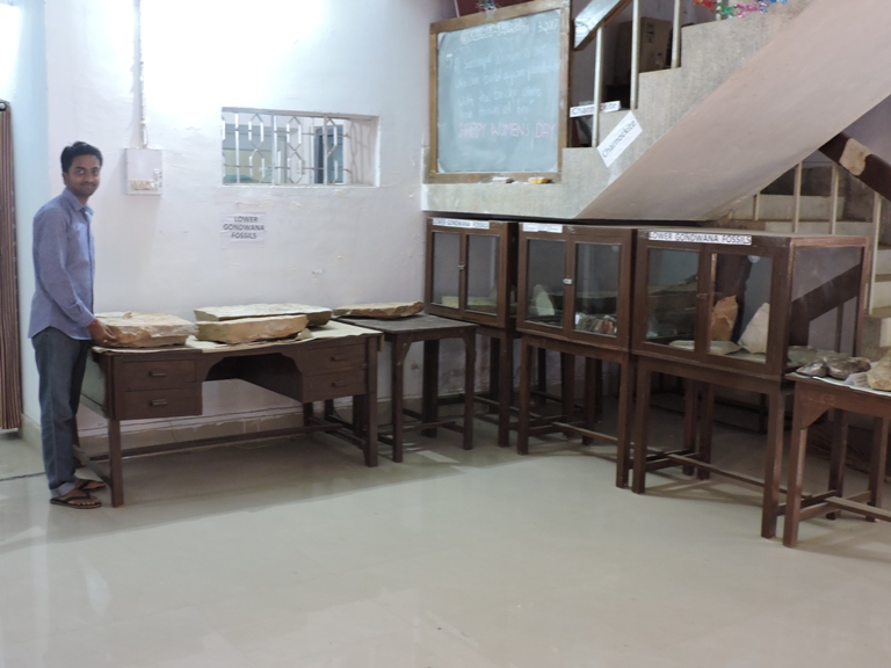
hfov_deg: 46.8
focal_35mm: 40
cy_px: 334
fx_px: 1030
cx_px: 446
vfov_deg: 36.0
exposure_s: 1/13
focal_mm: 7.1
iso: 400
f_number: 3.3
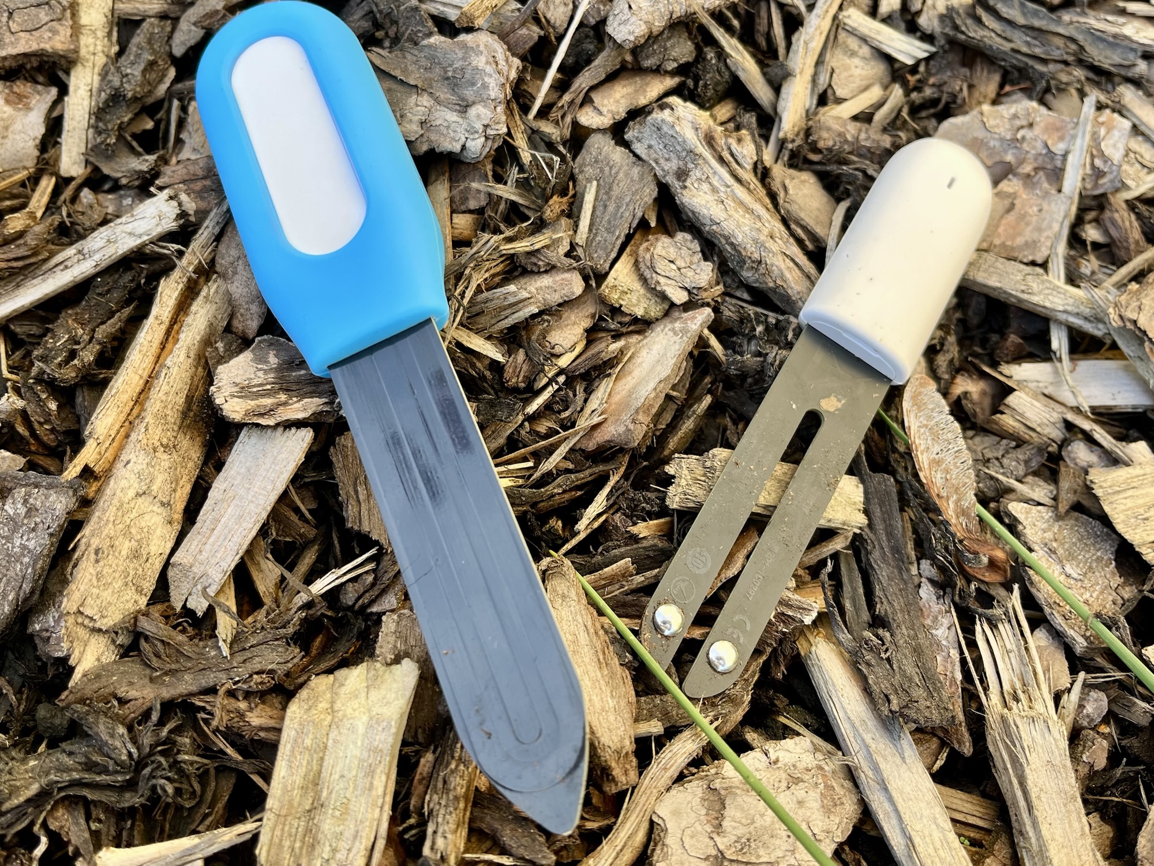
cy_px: 433
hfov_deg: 67.3
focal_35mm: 26
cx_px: 577
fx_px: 867
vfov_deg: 53.1
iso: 40
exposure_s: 1/202
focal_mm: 5.1
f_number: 1.6
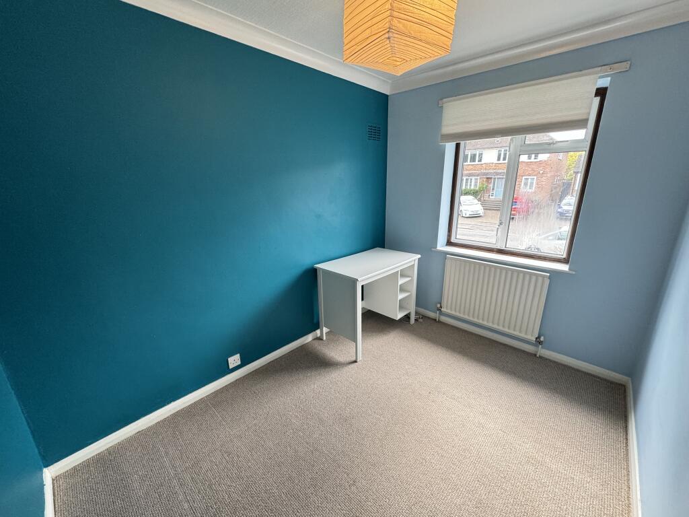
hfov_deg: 102.1
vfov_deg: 85.7
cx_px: 344
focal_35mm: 14
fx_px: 279
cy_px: 258
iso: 160
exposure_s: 1/99
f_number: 2.2
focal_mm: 2.22
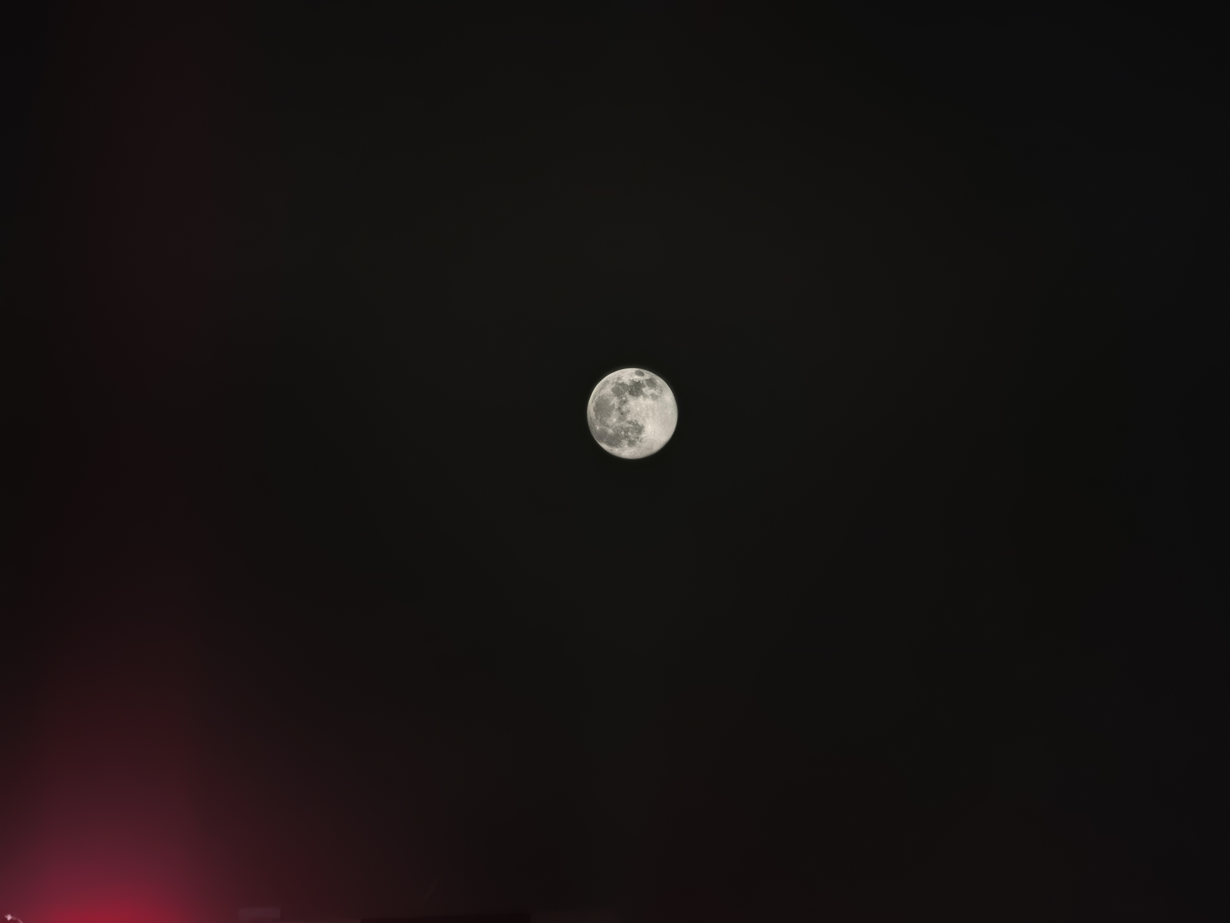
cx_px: 615
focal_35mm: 240
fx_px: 8528
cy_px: 462
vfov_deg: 6.2
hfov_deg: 8.2
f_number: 2.1
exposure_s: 1/832
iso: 50
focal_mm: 15
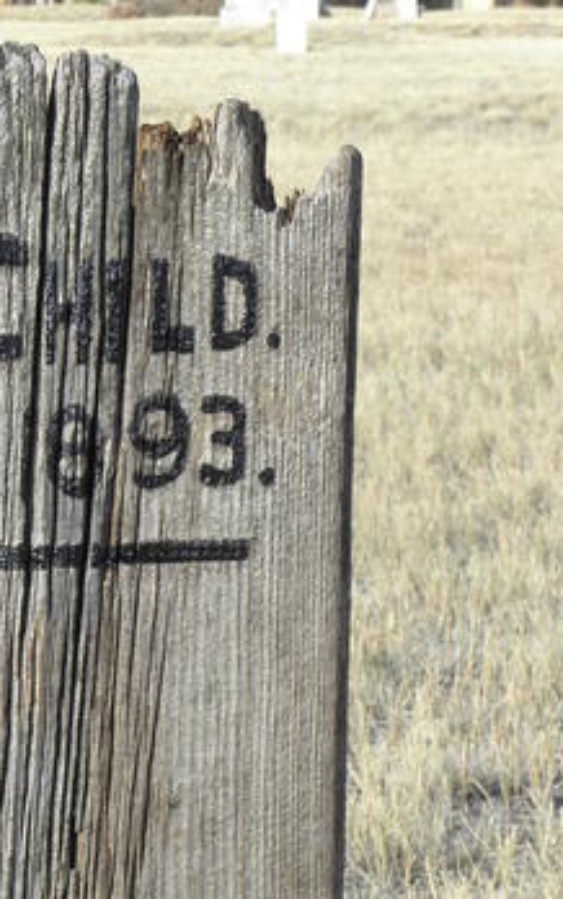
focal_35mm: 146
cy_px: 785
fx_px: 3578
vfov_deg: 14.2
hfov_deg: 8.9
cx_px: -8
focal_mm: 13.39
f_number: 5
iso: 64
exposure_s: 1/125
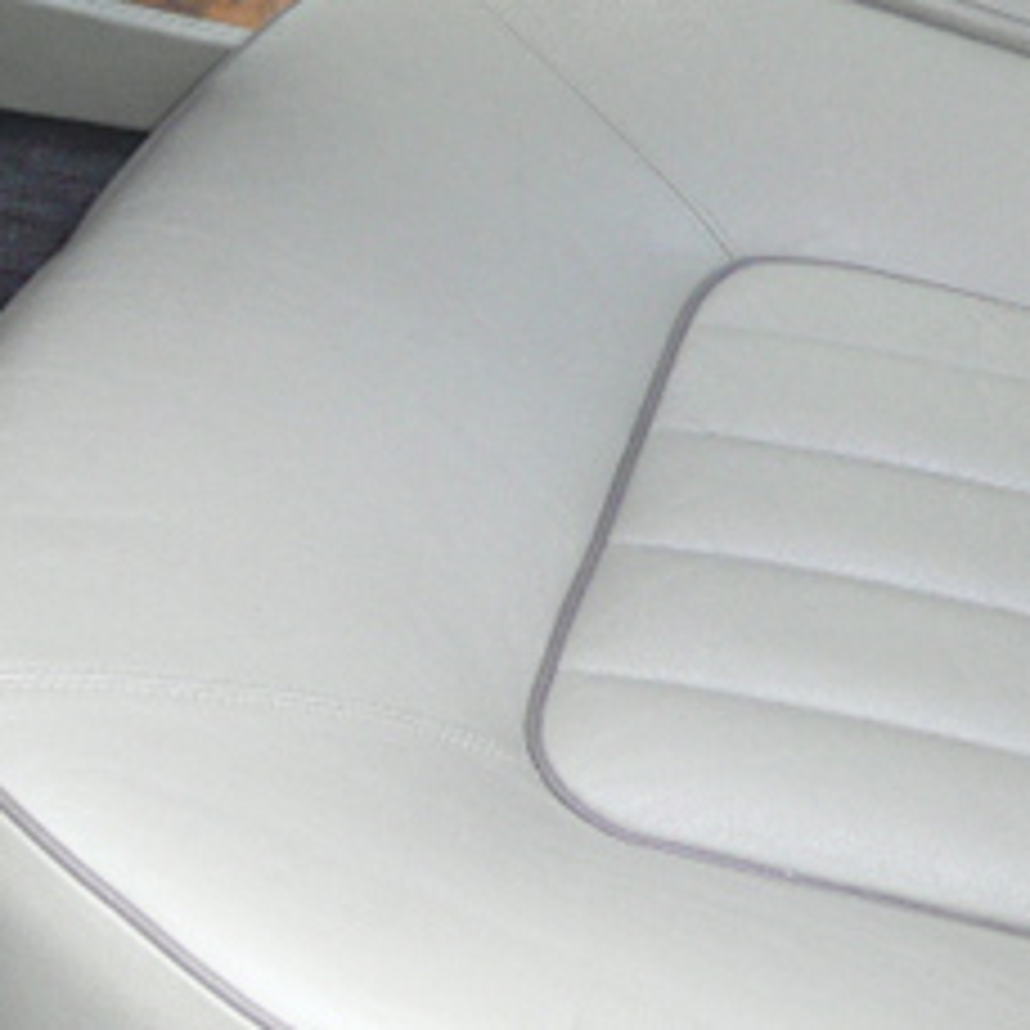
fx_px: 2659
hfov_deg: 21.8
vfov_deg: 21.4
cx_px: 702
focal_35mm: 79
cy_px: 72
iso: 100
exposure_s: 1/40
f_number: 3.3
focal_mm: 4.6
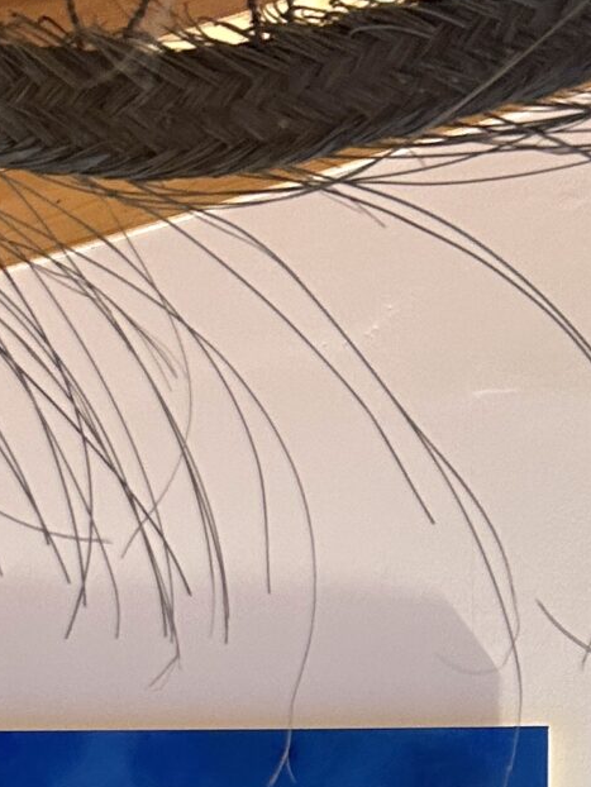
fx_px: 2434
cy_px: 1403
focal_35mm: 107
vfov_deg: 15.8
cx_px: 209
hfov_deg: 13.8
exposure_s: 1/50
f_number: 1.5
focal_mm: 5.7
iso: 125
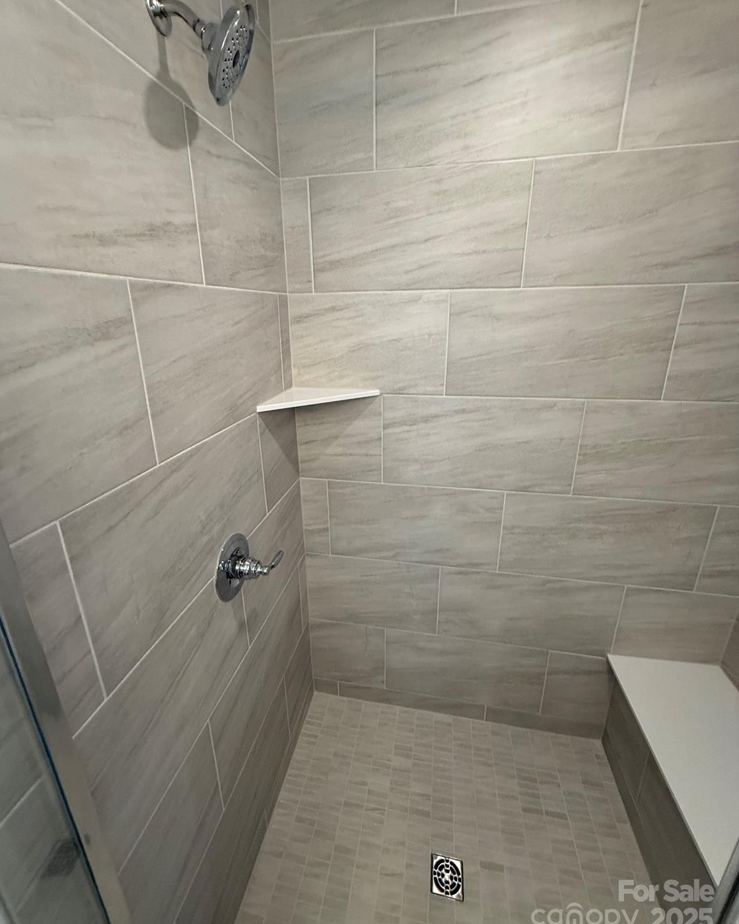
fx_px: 410
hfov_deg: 84.0
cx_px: 361
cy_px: 443
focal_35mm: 15
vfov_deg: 96.7
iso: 200
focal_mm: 2.22
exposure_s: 1/120
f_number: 2.2
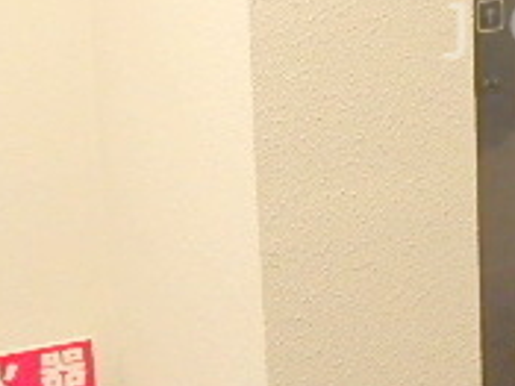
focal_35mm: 77
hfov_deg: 22.9
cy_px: 24
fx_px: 1145
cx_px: 644
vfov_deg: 18.7
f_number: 3.5
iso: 800
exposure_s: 1/25
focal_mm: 3.7
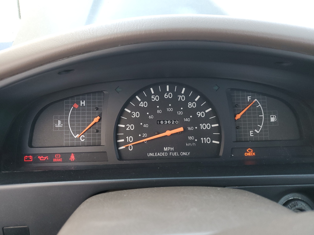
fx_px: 236
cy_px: 118
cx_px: 157
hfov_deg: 67.3
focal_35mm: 26
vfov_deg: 53.1
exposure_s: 1/120
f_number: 1.5
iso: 96
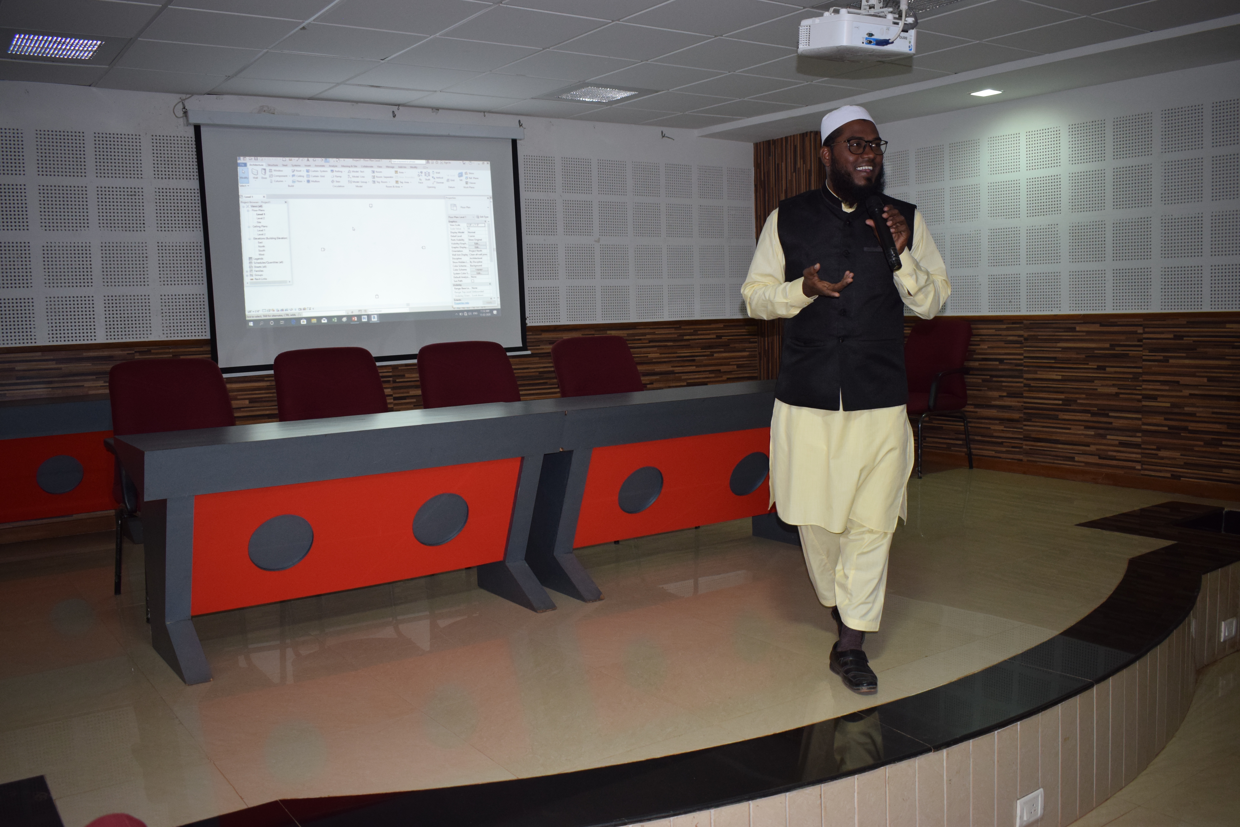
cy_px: 414
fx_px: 1085
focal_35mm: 32
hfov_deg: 59.5
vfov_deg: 41.7
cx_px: 620
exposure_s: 1/80
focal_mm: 21
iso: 800
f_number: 4.5
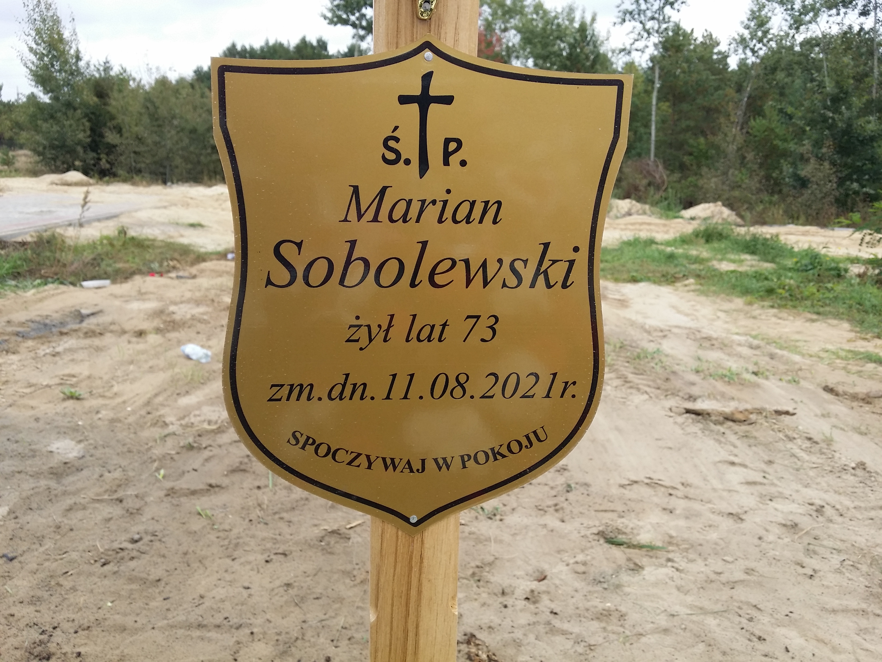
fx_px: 790
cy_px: 331
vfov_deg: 45.4
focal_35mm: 31
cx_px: 441
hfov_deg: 58.4
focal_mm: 4.13
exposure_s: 1/364
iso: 50
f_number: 2.2
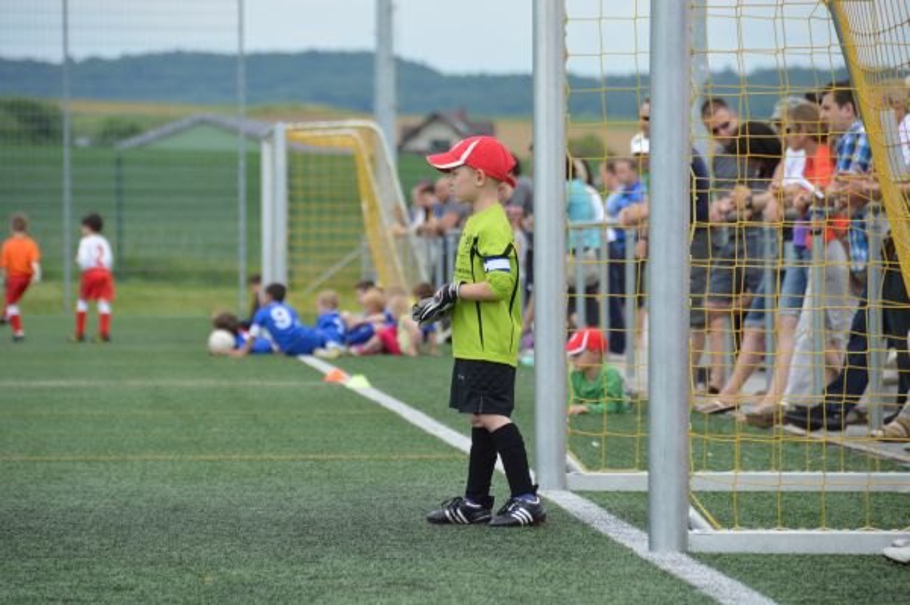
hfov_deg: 8.1
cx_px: 455
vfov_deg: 5.4
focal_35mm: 255
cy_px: 302
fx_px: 6440
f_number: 5.6
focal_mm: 170
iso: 400
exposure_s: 1/1000
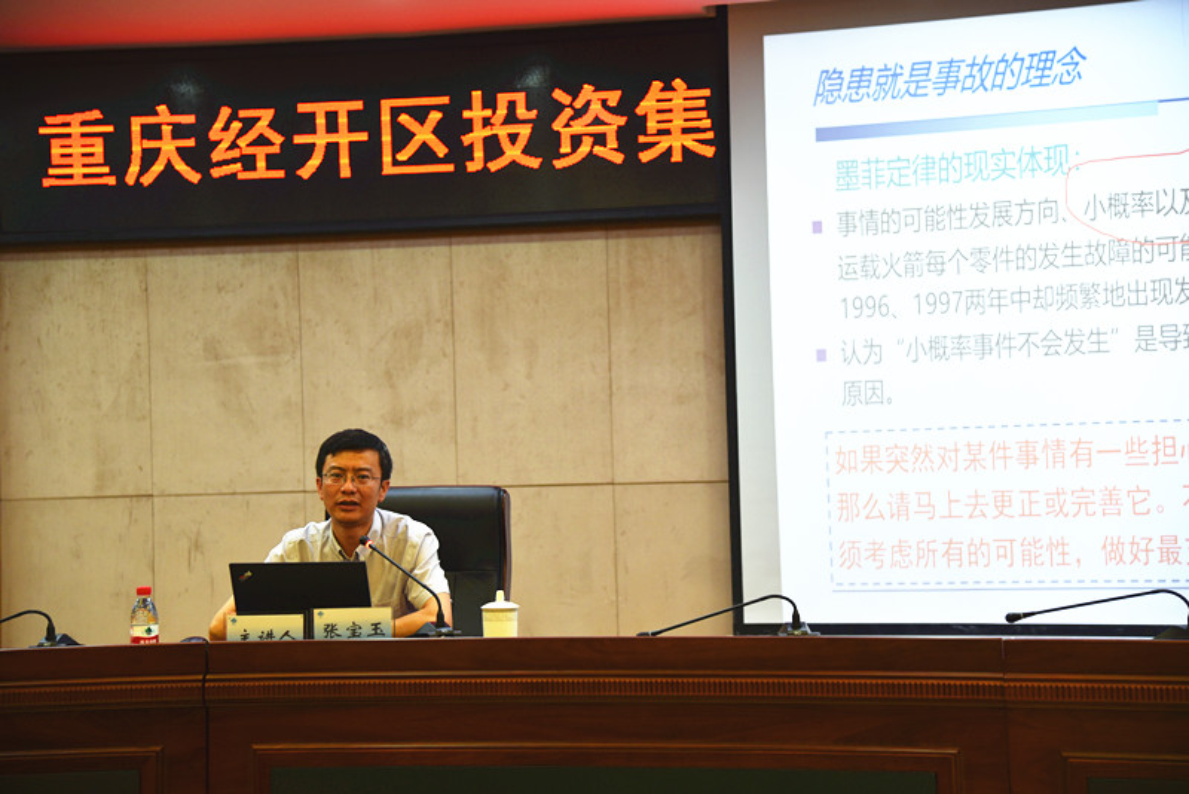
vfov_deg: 19.5
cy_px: 397
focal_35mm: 70
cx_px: 594
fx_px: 2313
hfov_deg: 28.8
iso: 400
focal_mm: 70
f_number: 4
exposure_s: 1/60
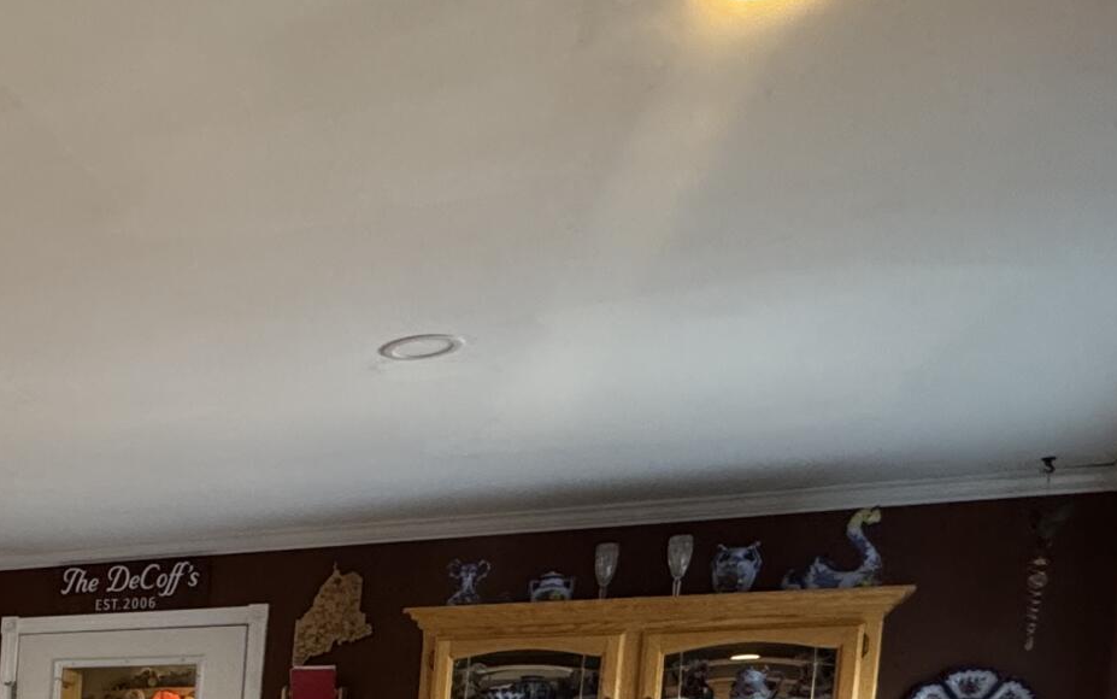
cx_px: -376
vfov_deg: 23.5
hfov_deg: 31.2
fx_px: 1462
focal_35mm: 48
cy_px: 928
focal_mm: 2.22
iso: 250
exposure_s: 1/120
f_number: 2.2
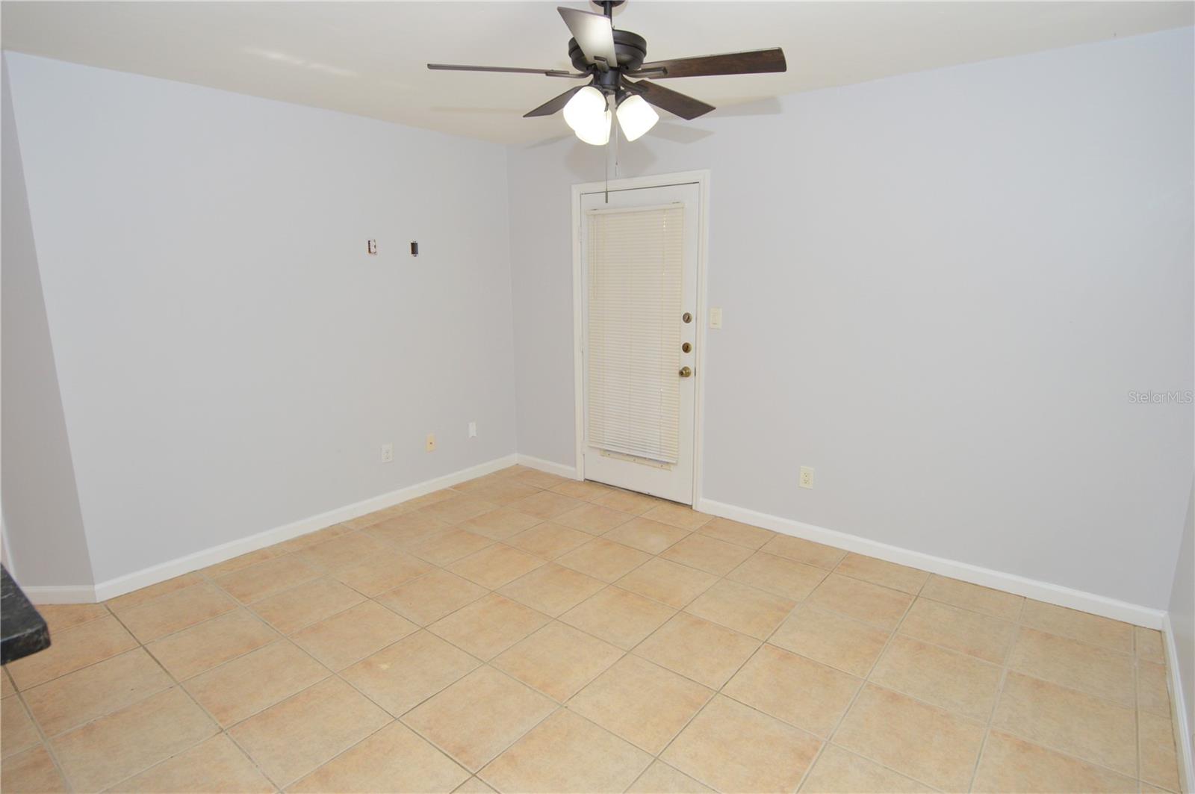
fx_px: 597
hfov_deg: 90.1
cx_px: 598
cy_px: 397
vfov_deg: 67.3
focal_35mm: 18
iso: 400
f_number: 5.6
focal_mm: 12
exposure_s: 1/100
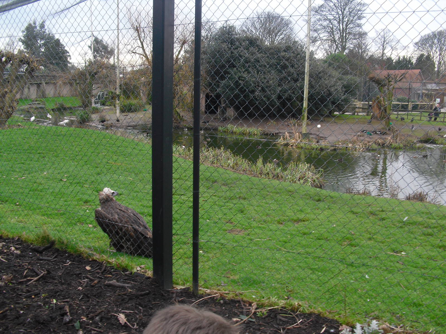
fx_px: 464
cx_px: 223
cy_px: 167
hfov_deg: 51.4
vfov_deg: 39.7
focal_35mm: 36
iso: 100
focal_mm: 6.3
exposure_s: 1/100
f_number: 3.1
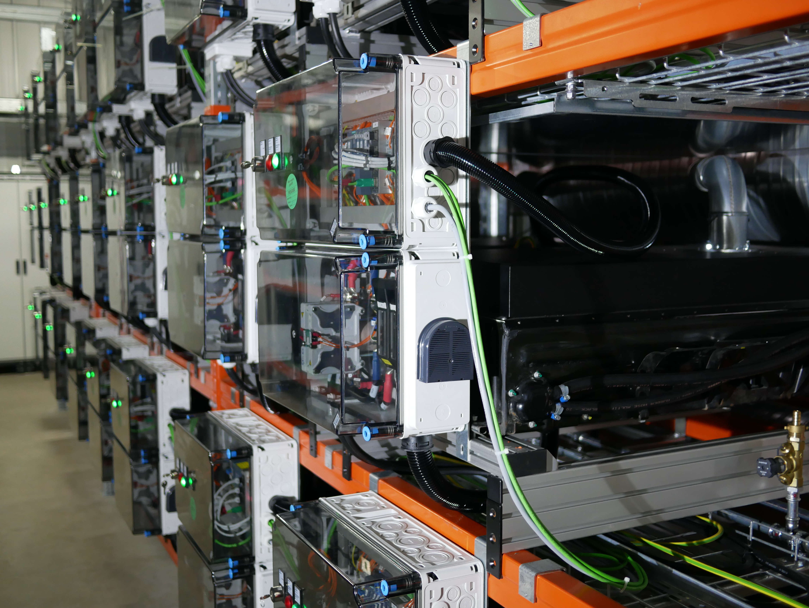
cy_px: 304
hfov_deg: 46.8
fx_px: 935
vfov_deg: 36.0
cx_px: 404
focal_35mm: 40
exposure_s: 1/60
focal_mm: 20
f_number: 1.7
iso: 640
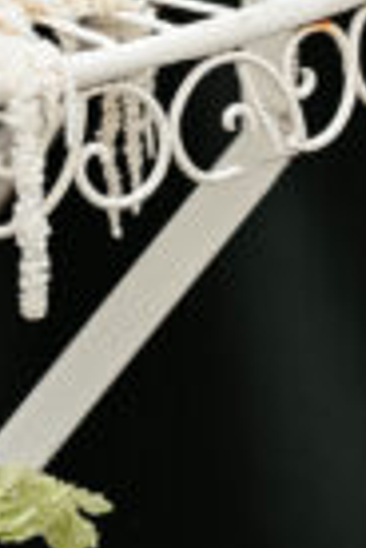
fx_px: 5657
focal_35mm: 371
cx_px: 734
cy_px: -345
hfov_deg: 3.7
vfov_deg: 5.5
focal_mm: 50
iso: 125
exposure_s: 1/800
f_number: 1.4
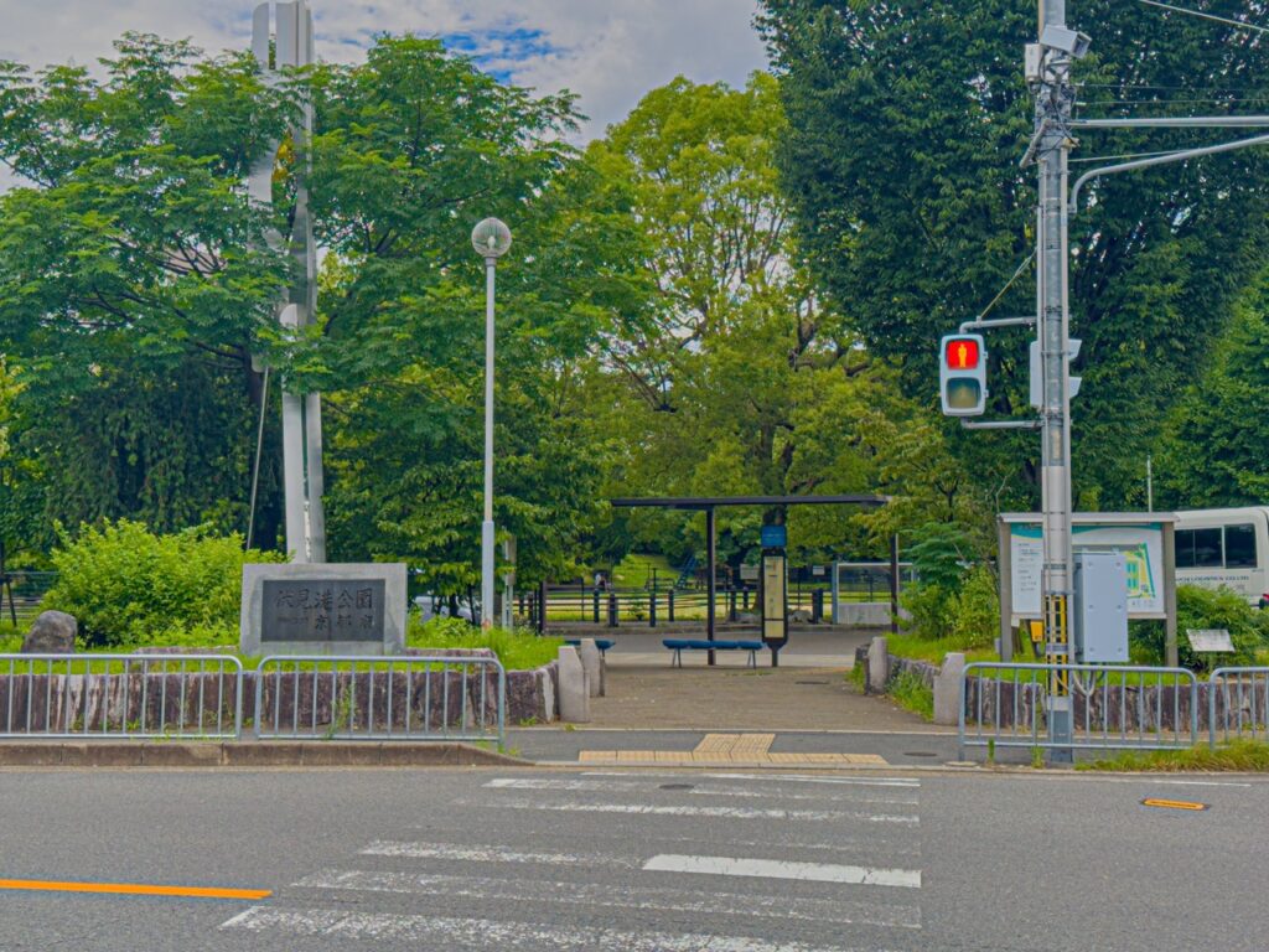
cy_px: 476
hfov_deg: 39.7
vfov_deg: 30.3
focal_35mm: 48
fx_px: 1760
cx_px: 634
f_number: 1.8
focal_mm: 6.86
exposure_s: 1/1500
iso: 64
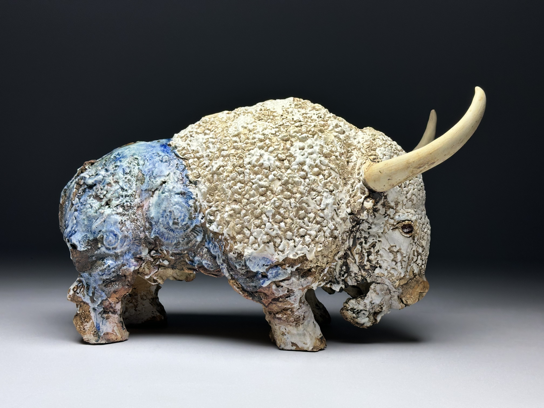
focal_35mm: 48
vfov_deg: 30.3
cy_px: 204
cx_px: 272
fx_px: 754
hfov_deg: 39.7
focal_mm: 6.86
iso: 50
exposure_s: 1/129
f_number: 1.78
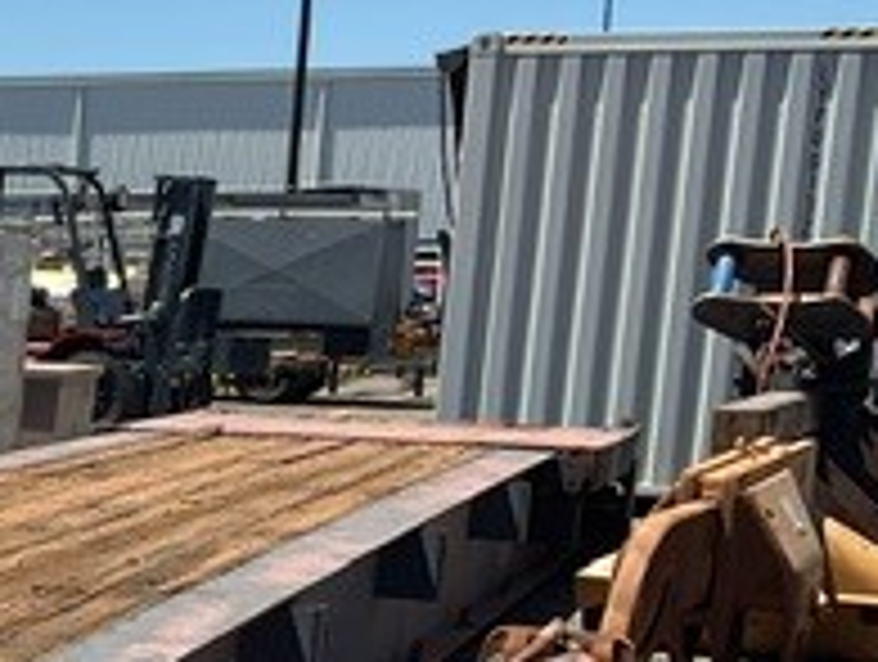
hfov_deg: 18.2
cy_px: 748
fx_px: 2414
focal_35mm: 95
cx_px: -455
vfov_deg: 15.2
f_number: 1.8
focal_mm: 3
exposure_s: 1/2058
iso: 16
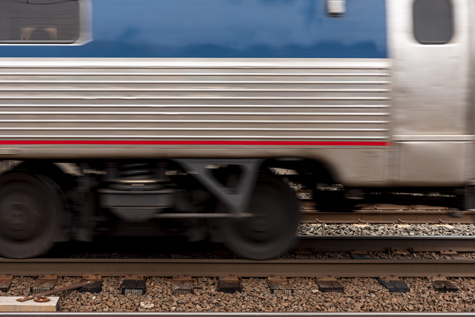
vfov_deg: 19.5
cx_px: 238
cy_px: 158
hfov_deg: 28.8
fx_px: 924
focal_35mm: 70
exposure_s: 1/160
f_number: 4.5
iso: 80
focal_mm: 70
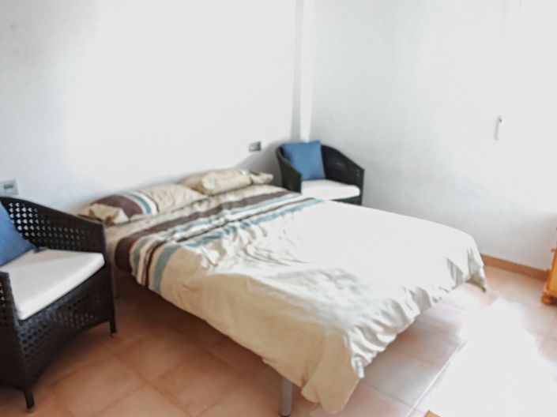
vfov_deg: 53.0
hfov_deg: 67.3
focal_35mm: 26
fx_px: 418
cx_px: 278
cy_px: 208
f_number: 2.2
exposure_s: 1/33
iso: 320
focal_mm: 1.96
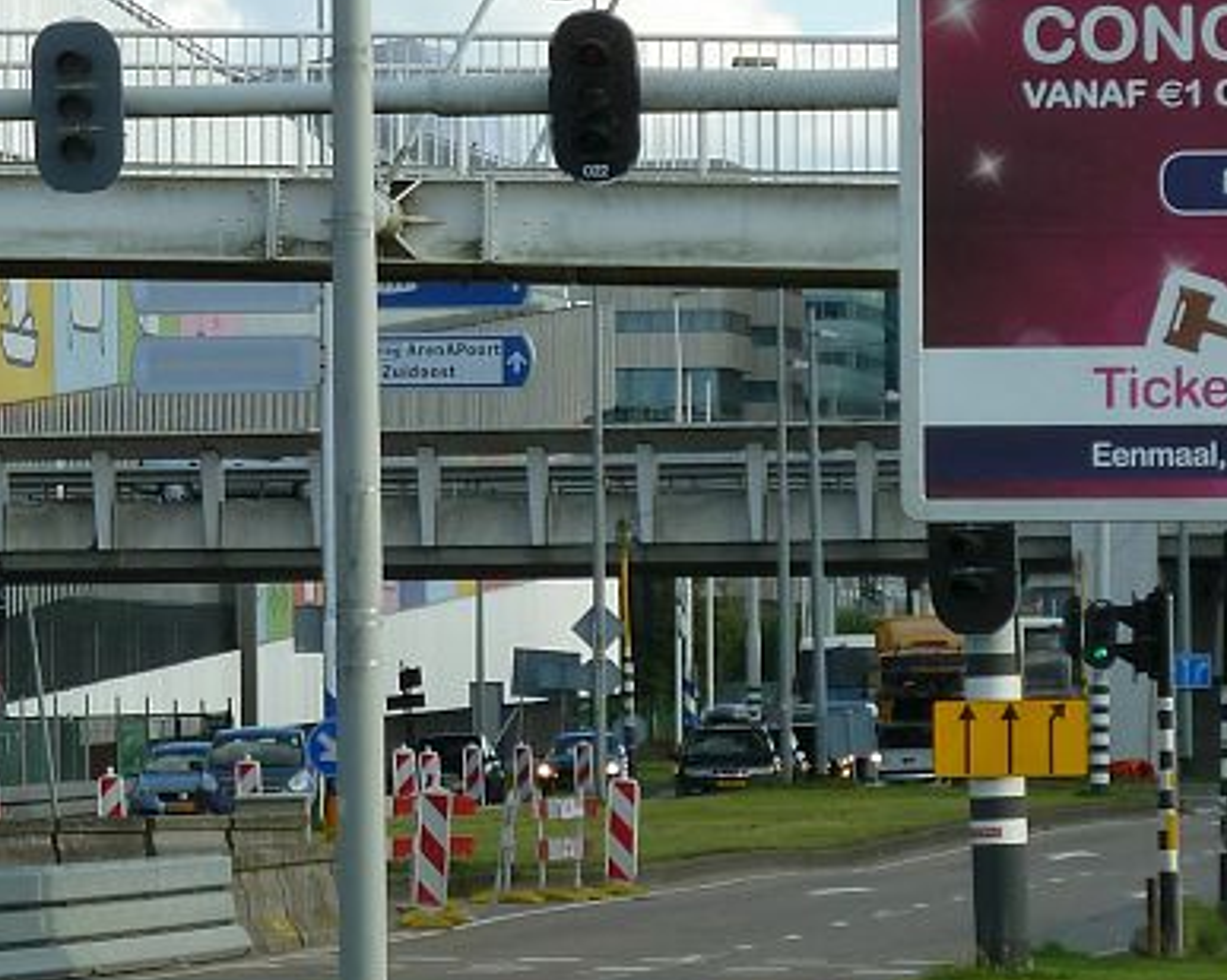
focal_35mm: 354
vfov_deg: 4.4
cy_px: 165
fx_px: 12846
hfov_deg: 5.5
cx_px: 193
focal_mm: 22.5
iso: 80
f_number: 4.5
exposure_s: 1/200
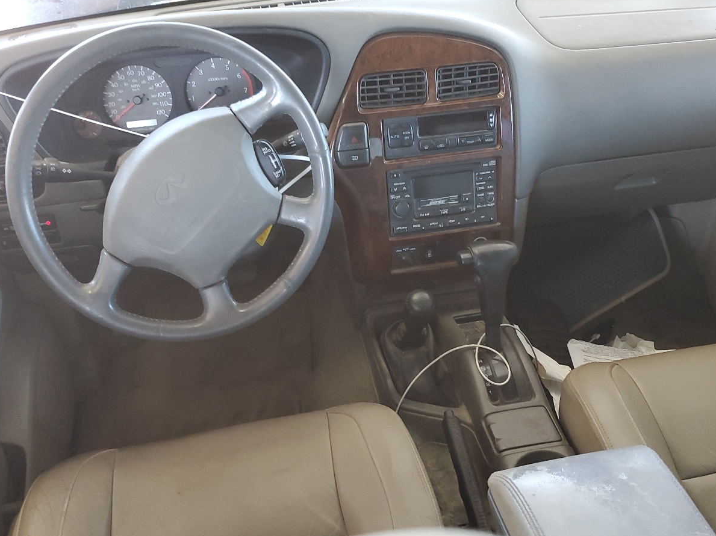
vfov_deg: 40.5
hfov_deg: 52.6
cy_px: 313
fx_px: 724
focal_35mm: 35
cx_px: 387
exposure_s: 1/60.2
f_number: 1.5
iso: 222
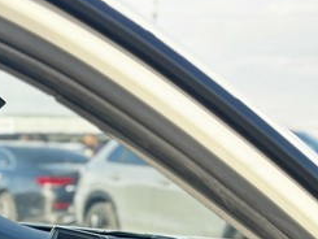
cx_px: 8
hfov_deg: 22.2
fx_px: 781
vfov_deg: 15.7
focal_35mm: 85
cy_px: 381
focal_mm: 5.96
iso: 50
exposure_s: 1/256
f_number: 1.6
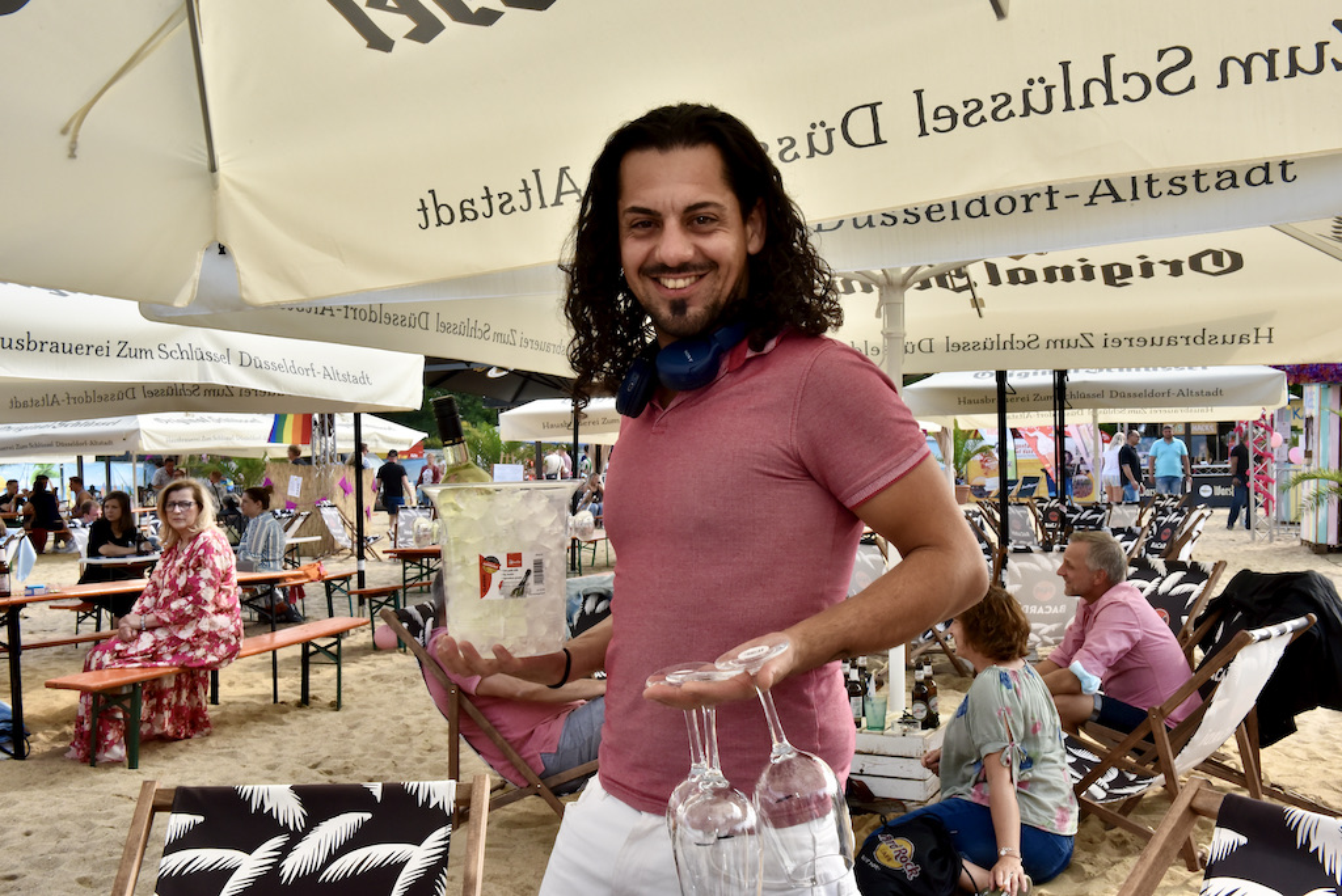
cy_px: 448
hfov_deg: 50.7
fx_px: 1417
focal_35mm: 38
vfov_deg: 35.1
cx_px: 671
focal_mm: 38
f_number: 20
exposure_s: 1/200
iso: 1250
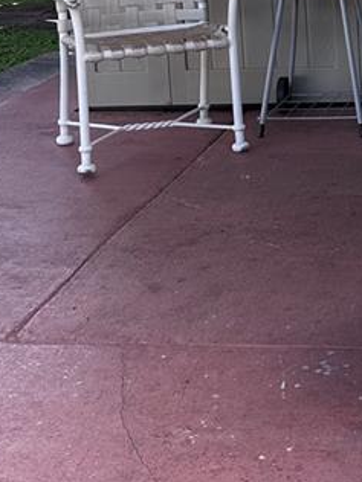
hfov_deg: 15.9
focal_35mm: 91
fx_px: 1269
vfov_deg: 20.6
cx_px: 371
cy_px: -37
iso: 80
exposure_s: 1/516
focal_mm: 6.86
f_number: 1.78
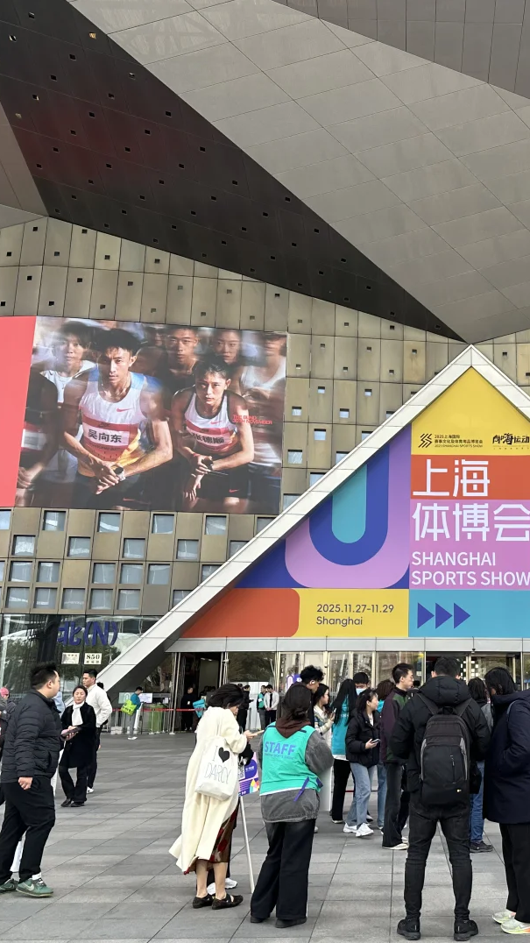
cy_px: 472
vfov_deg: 56.6
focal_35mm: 35
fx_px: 875
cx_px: 439
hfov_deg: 32.6
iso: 80
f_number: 1.78
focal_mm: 6.86
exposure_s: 1/704
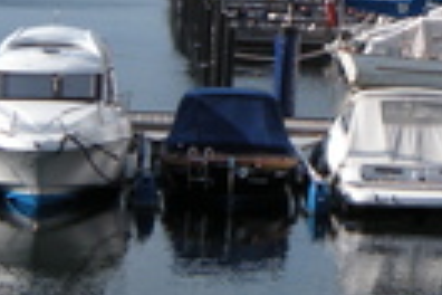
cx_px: 663
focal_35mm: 165
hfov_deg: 11.9
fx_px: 2026
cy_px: -34
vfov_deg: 8.3
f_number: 3.8
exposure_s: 1/638
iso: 64
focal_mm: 5.9
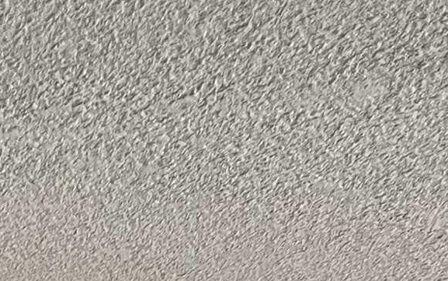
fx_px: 1722
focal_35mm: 141
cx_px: -412
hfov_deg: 13.1
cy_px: 883
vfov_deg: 7.9
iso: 80
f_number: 1.6
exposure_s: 1/60
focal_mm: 5.1
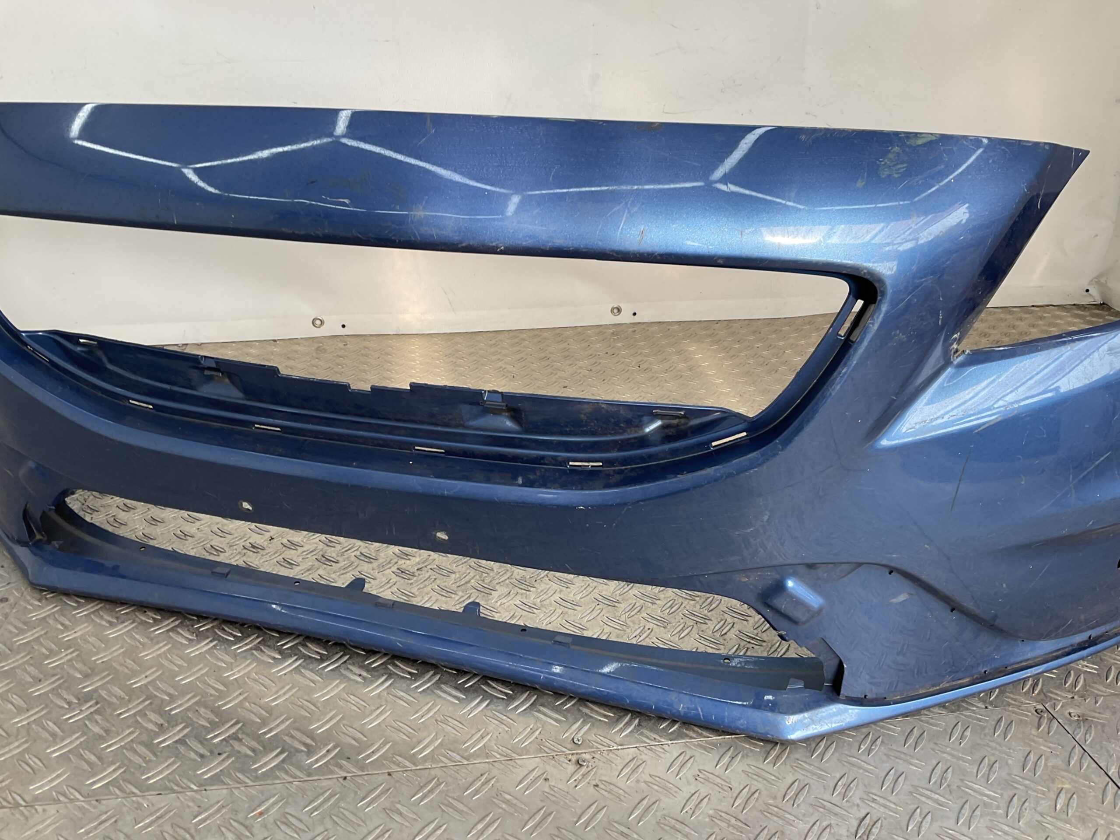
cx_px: 560
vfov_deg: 48.2
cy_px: 420
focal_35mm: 29
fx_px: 938
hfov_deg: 61.7
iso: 16
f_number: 1.8
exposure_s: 1/169
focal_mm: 3
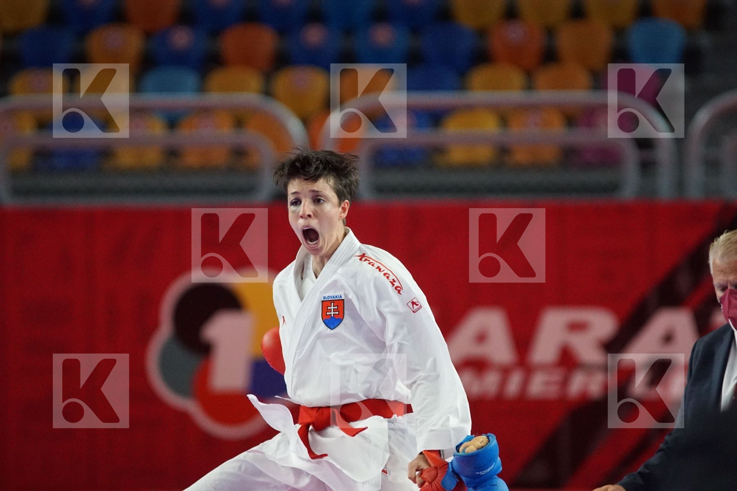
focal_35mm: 300
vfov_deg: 4.6
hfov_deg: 6.9
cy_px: 246
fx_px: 6141
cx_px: 368
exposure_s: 1/1600
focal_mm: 200
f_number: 2.8
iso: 3200
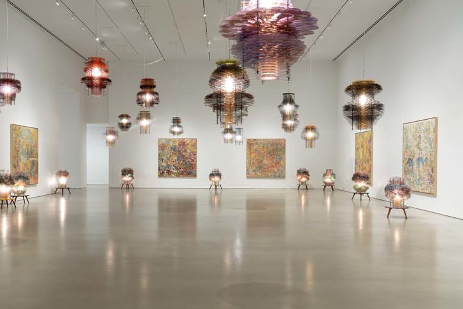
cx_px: 215
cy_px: 165
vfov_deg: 40.0
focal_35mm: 33
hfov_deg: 57.2
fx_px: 424
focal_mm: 30
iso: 100
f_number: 14
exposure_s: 1
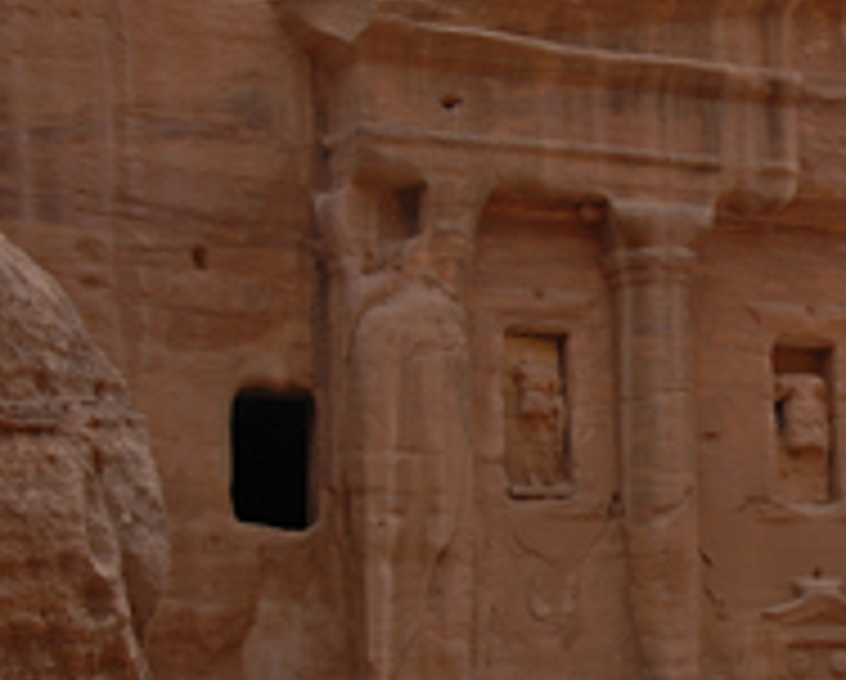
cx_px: 886
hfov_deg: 16.7
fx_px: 2809
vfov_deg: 13.8
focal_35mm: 112
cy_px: 459
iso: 250
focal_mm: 34
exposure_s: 1/250
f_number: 10
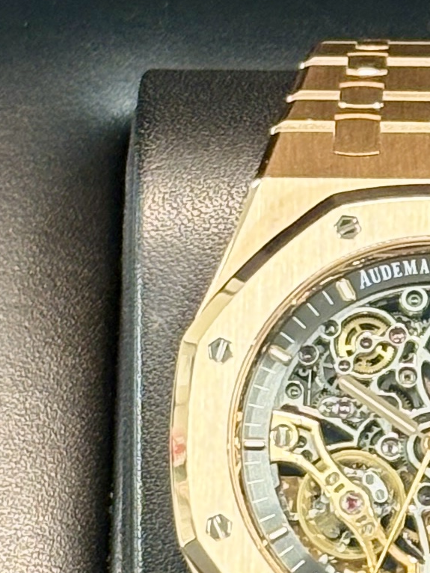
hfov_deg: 12.9
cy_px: 444
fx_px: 1871
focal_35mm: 113
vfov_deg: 17.3
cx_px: 438
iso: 64
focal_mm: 5.96
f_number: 1.6
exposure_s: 1/60
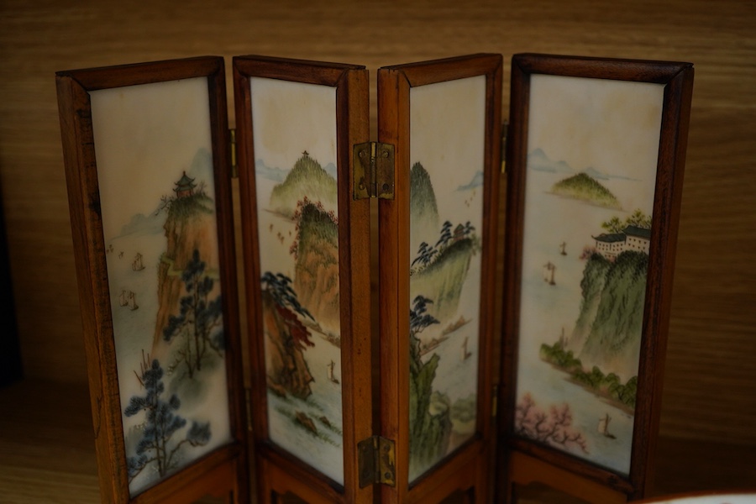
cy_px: 252
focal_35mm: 45
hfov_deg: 43.6
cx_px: 378
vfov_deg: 29.9
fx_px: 945
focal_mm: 30
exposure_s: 1/125
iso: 1250
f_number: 5.6
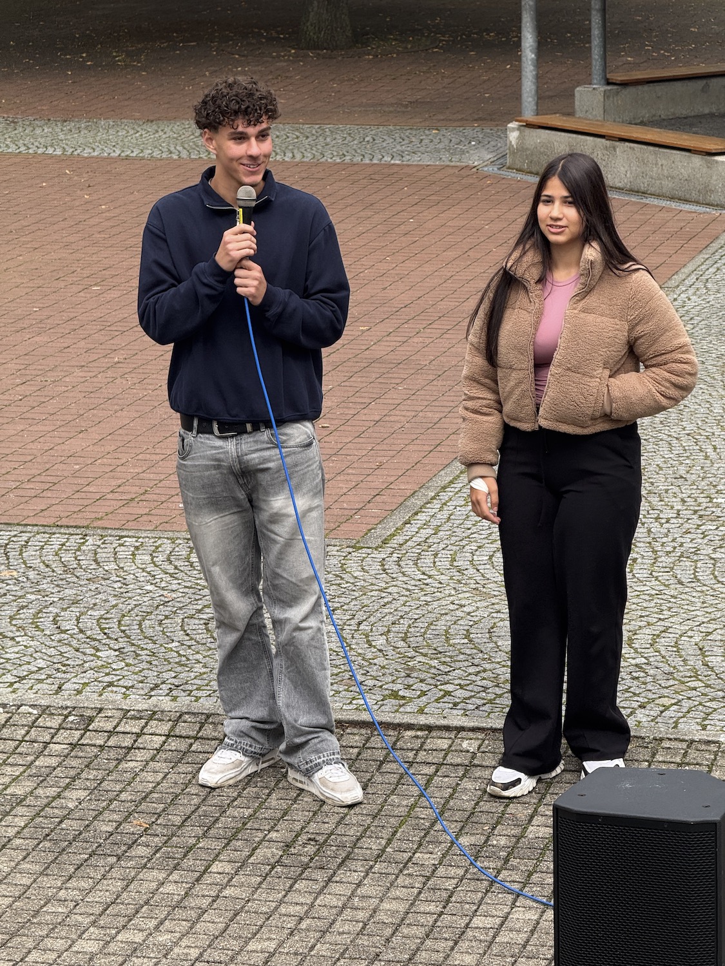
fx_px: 3351
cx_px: 362
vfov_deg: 16.4
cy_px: 483
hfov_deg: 12.3
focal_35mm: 120
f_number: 2.8
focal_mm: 15.66
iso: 64
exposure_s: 1/518
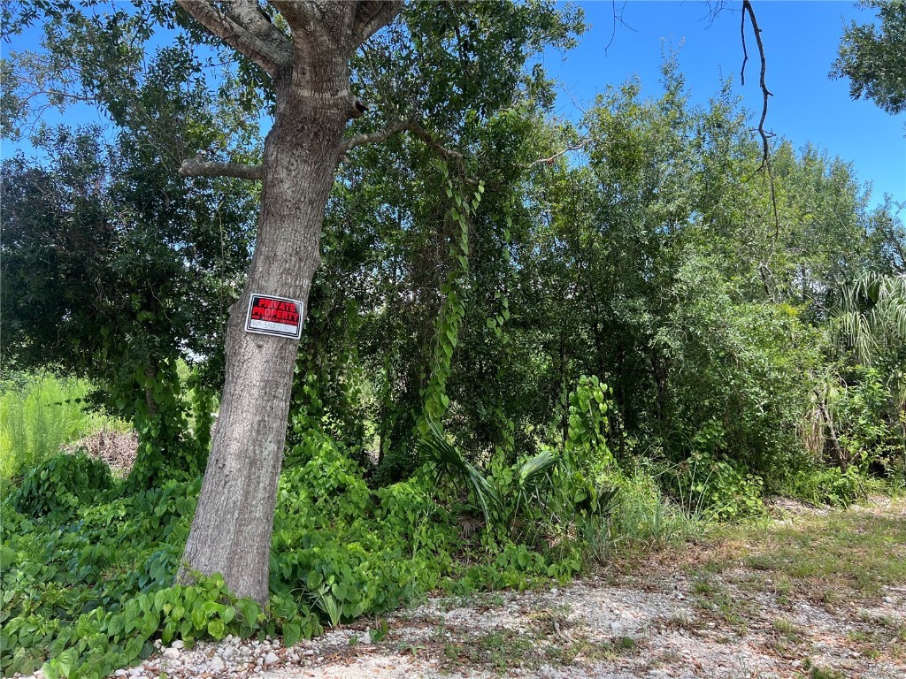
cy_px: 340
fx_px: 680
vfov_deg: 53.1
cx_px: 453
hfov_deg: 67.3
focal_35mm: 26
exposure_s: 1/418
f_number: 1.5
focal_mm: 5.7
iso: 50
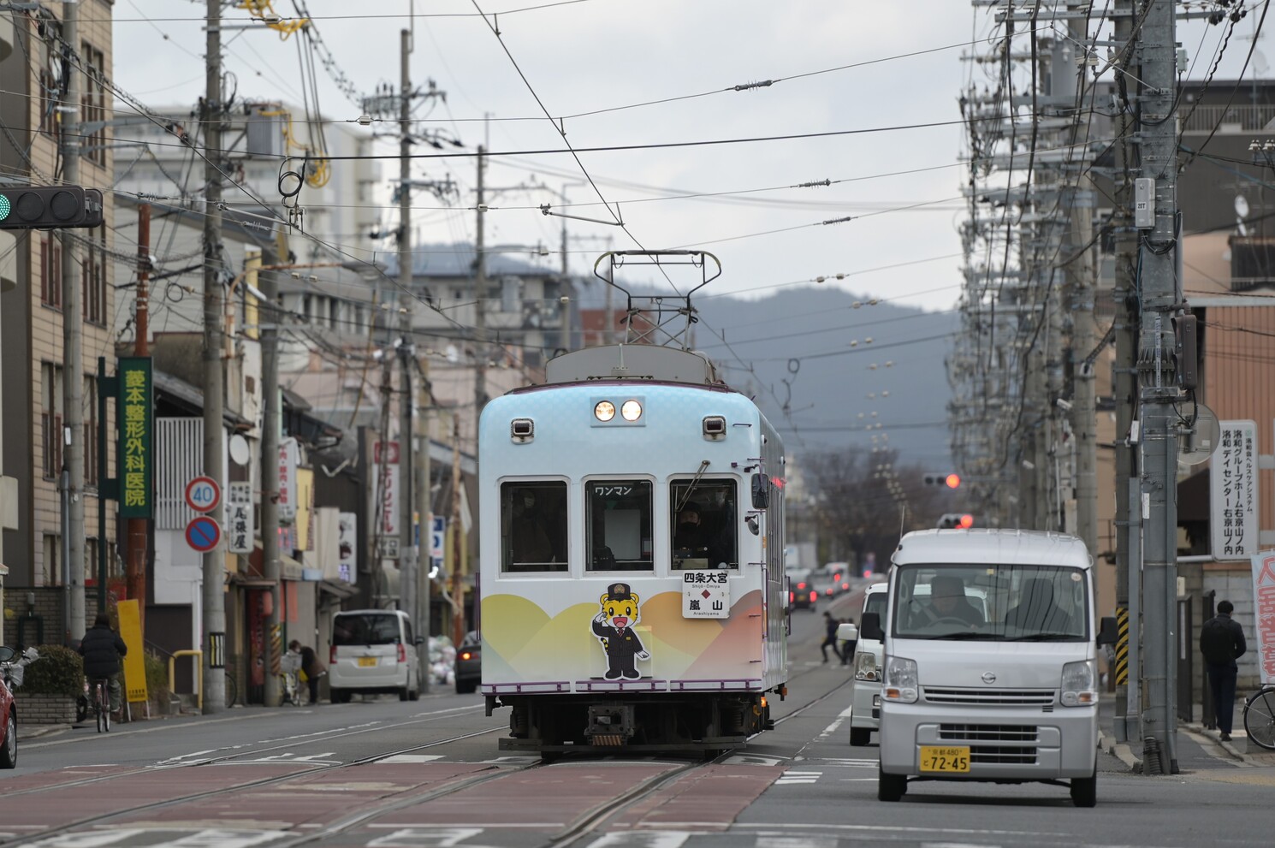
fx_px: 7078
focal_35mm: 200
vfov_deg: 6.9
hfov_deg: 10.3
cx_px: 638
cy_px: 424
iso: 125
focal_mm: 200
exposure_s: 1/800
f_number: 2.8
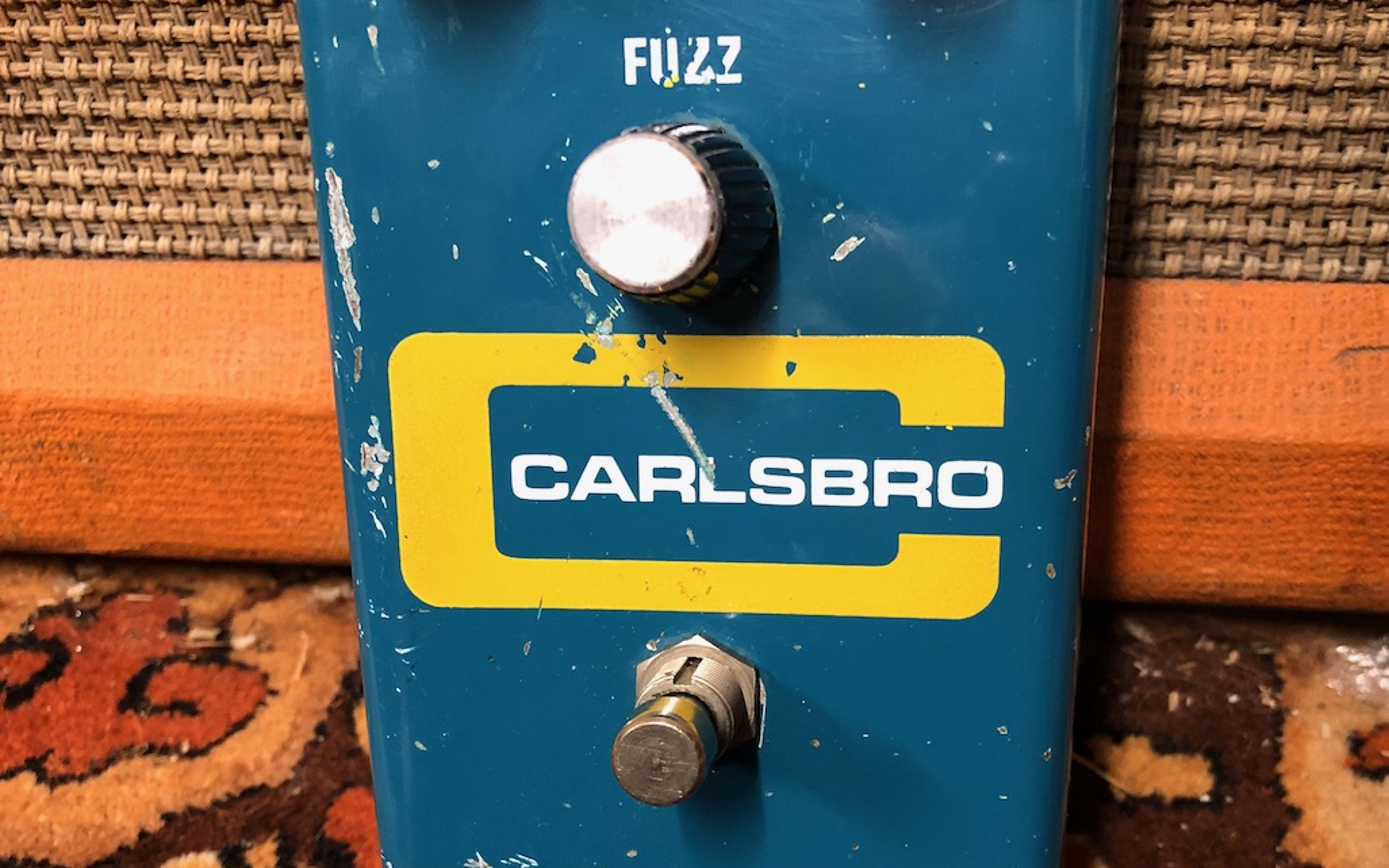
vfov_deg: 34.1
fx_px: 1401
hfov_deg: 52.5
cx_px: 817
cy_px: 583
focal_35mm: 37
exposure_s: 1/7
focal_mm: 4
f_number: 1.8
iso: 100
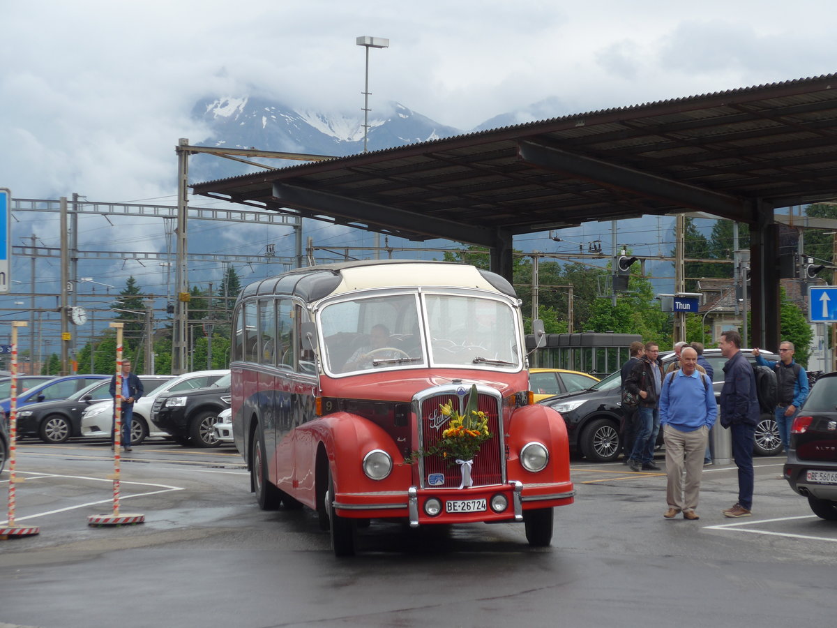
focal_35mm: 97
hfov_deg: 20.2
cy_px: 314
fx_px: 2345
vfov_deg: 15.2
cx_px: 418
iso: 80
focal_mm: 19.2
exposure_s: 1/250
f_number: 4.7
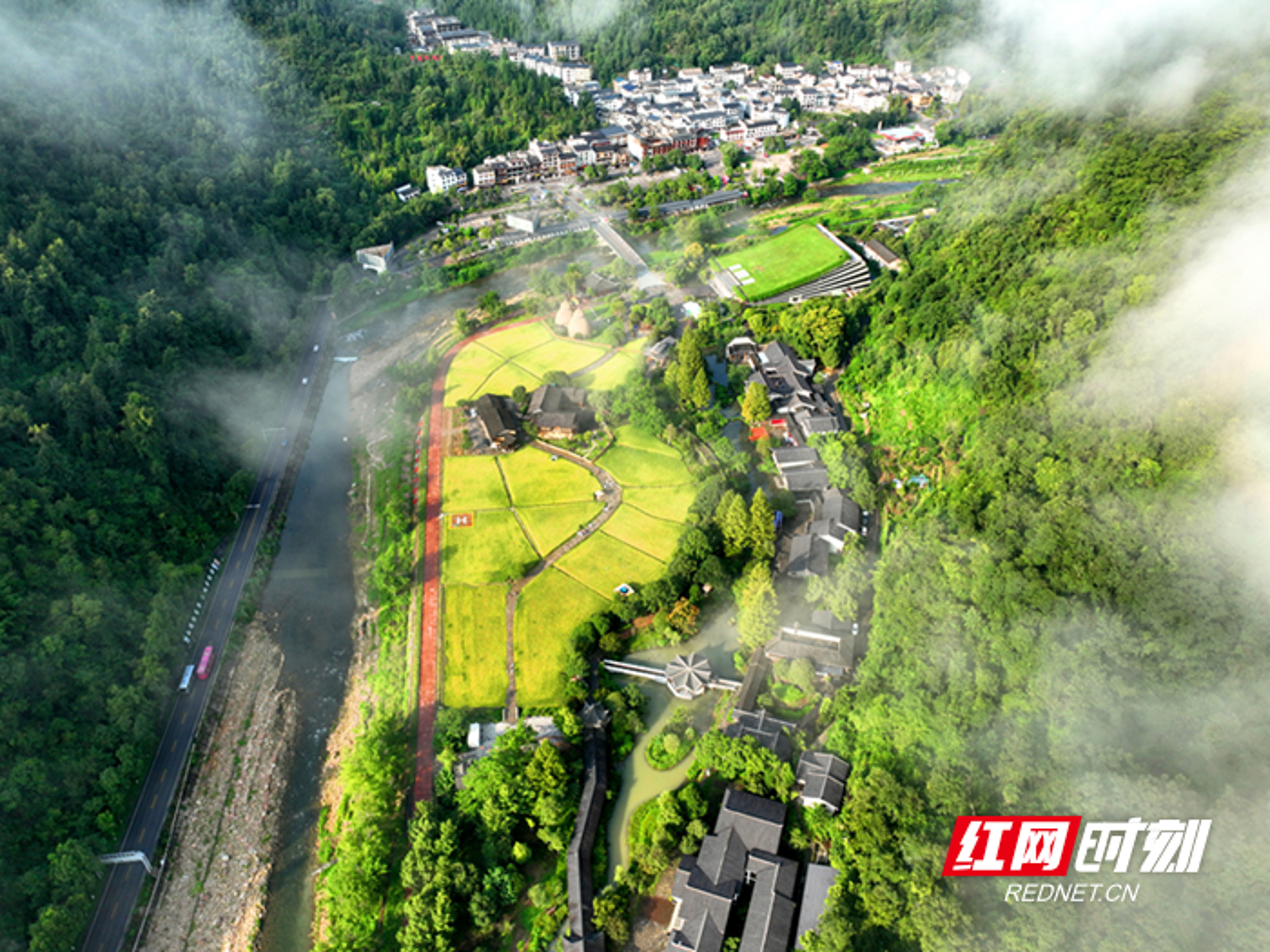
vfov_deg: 56.8
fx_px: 881
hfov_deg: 71.6
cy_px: 476
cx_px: 635
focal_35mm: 24
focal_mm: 12.29
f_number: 2.8
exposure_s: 1/500
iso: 110
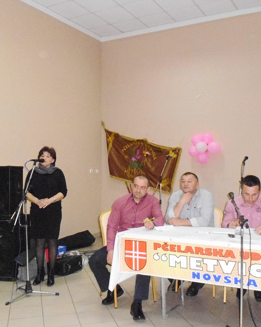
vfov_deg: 49.1
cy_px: 163
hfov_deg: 40.1
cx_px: 145
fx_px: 357
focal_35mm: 37
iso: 1000
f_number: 3.2
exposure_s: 1/125
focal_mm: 5
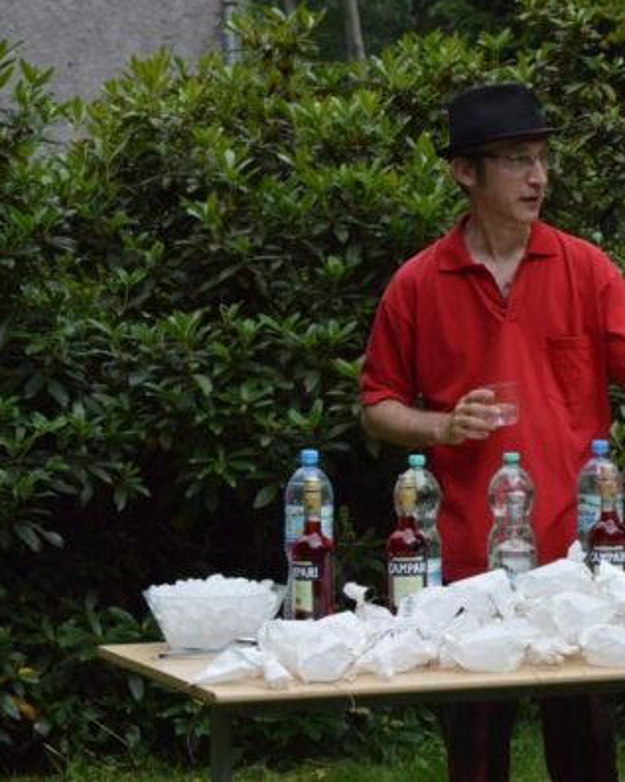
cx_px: 540
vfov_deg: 12.9
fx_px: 3449
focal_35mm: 149
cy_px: 391
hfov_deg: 10.3
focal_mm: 70
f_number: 8
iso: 1600
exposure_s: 1/500
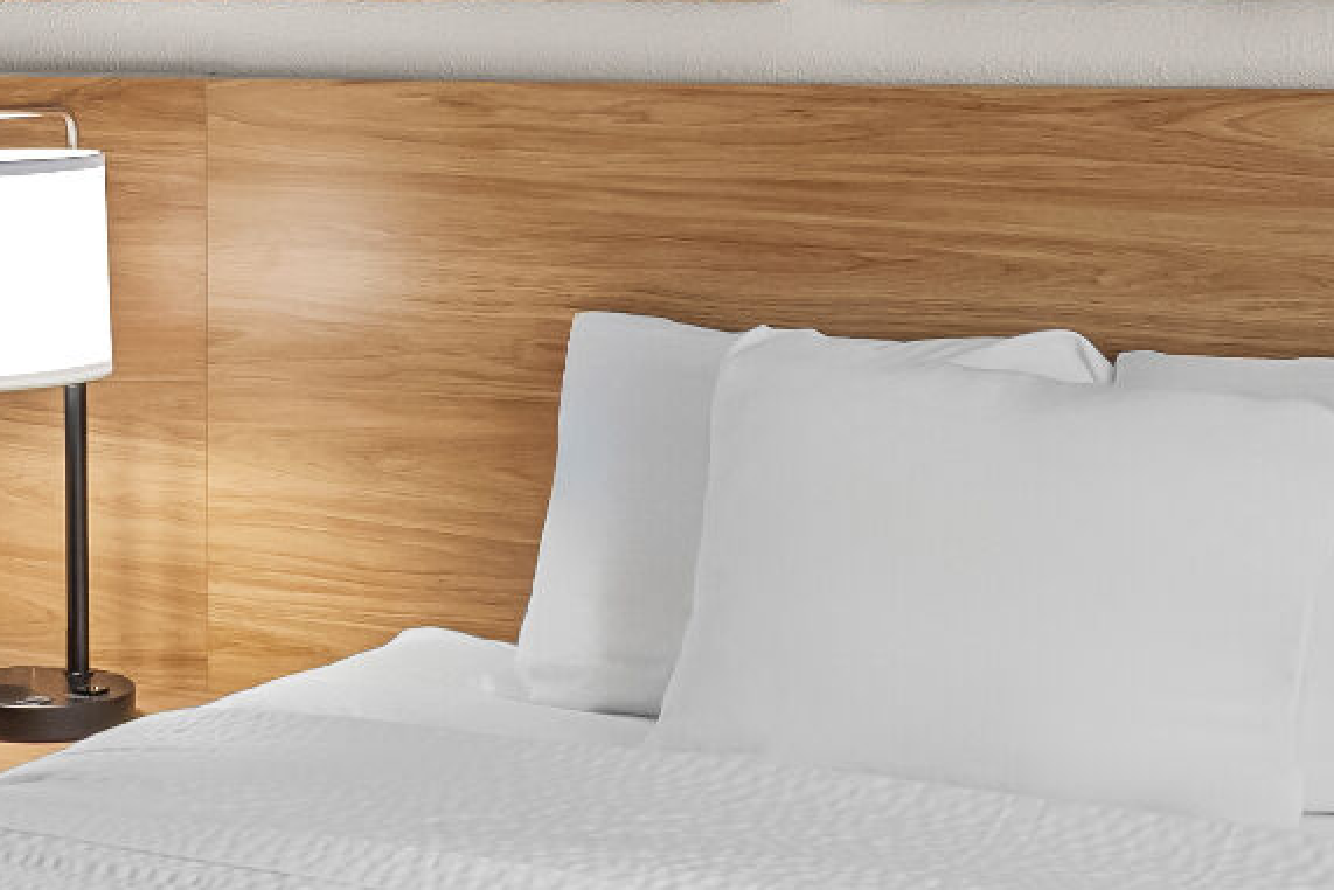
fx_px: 3113
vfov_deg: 15.9
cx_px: 56
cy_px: -21
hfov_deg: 23.3
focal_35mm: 84
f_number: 9
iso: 160
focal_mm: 16
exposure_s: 1/3
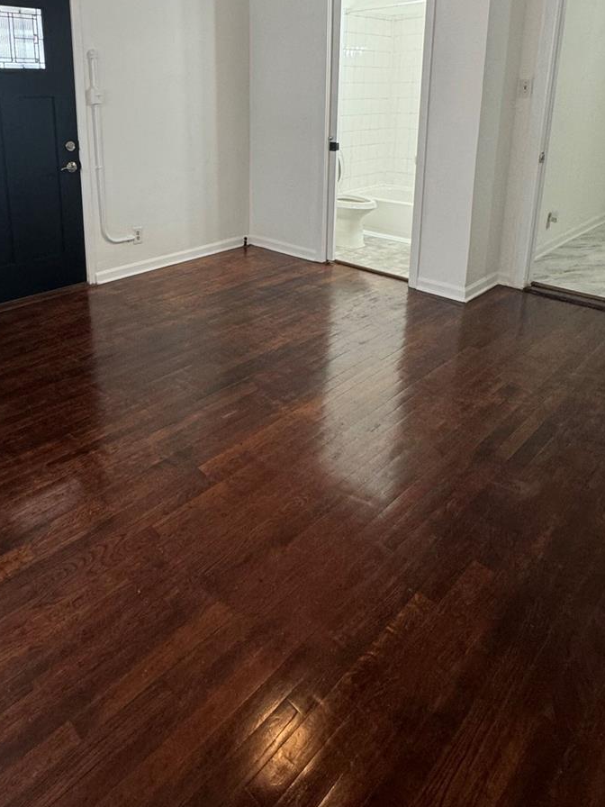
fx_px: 559
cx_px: 206
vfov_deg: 68.0
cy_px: 223
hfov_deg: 55.7
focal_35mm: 24
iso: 200
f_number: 2.2
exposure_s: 1/60
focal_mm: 2.22
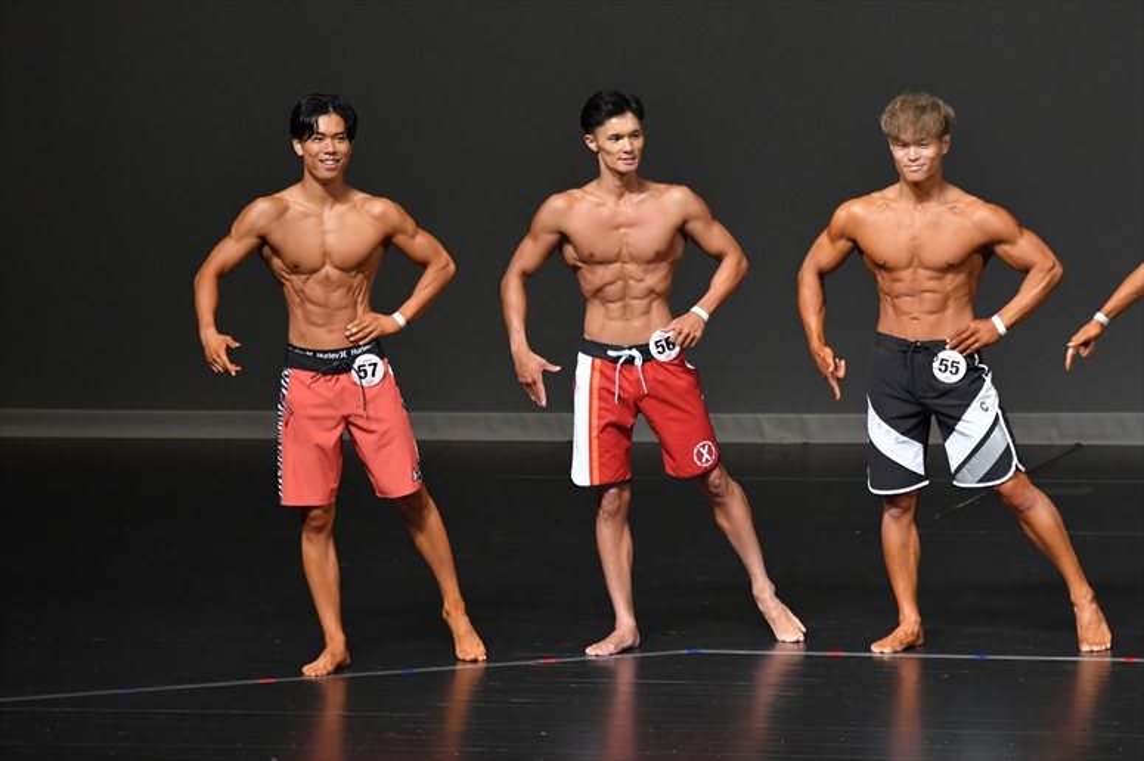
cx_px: 572
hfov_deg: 6.9
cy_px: 380
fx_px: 9529
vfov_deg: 4.6
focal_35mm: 300
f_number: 5.6
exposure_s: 1/400
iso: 4000
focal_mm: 200
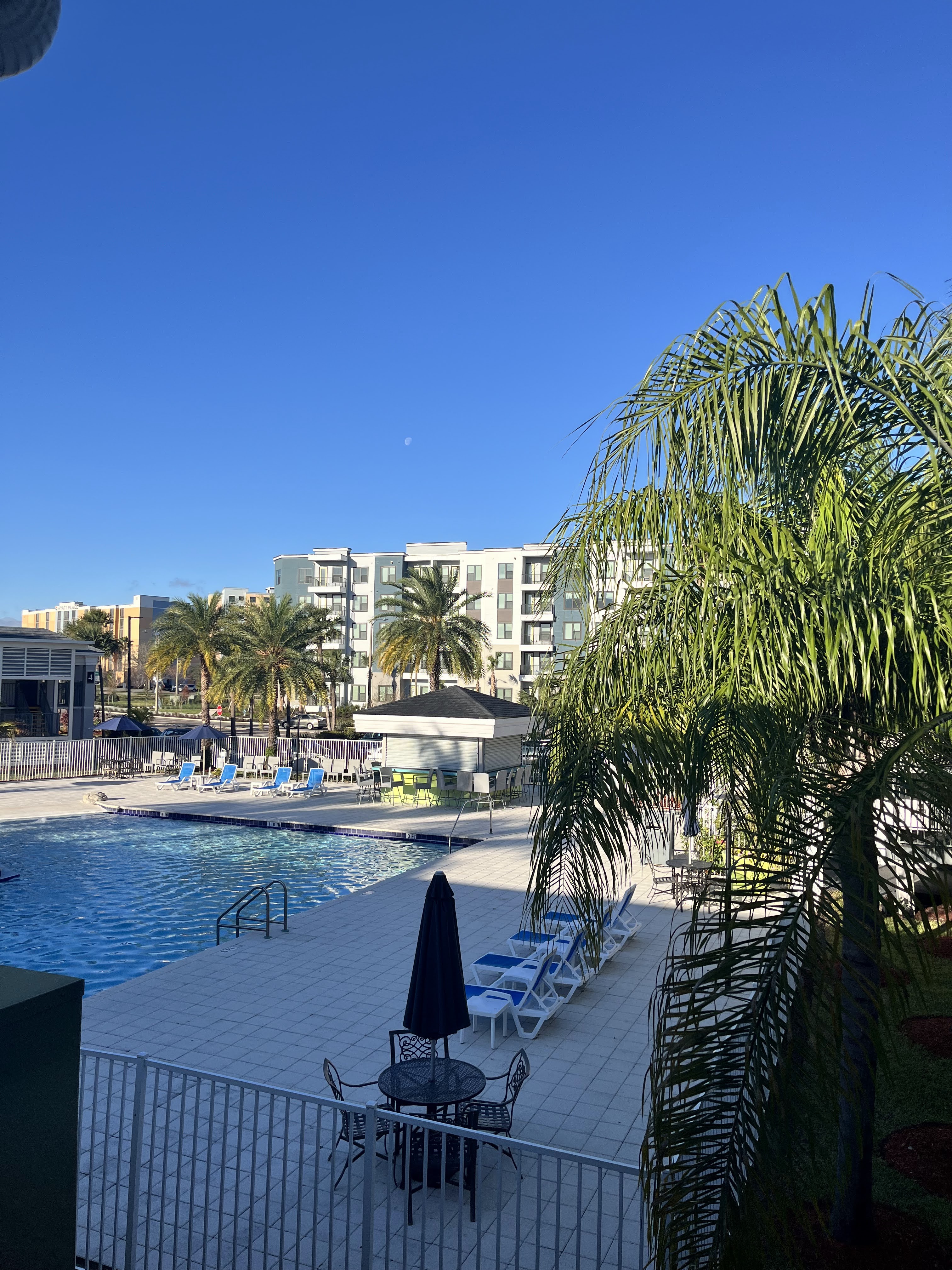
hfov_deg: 53.1
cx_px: 476
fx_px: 953
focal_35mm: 26
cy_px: 635
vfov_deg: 67.3
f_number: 1.6
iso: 50
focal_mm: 5.1
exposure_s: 1/2755
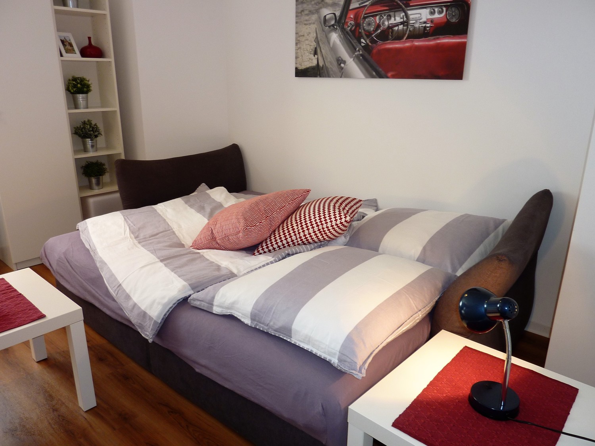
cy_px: 223
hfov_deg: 69.4
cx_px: 298
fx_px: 430
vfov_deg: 54.9
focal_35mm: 25
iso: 100
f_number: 3.3
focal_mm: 4.1
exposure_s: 1/30
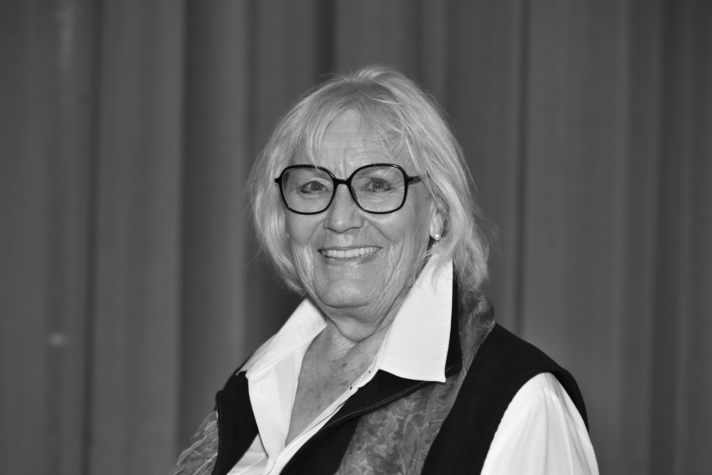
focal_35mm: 90
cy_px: 238
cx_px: 356
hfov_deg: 22.6
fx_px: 1781
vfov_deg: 15.2
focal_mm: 90
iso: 1250
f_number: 4
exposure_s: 1/250
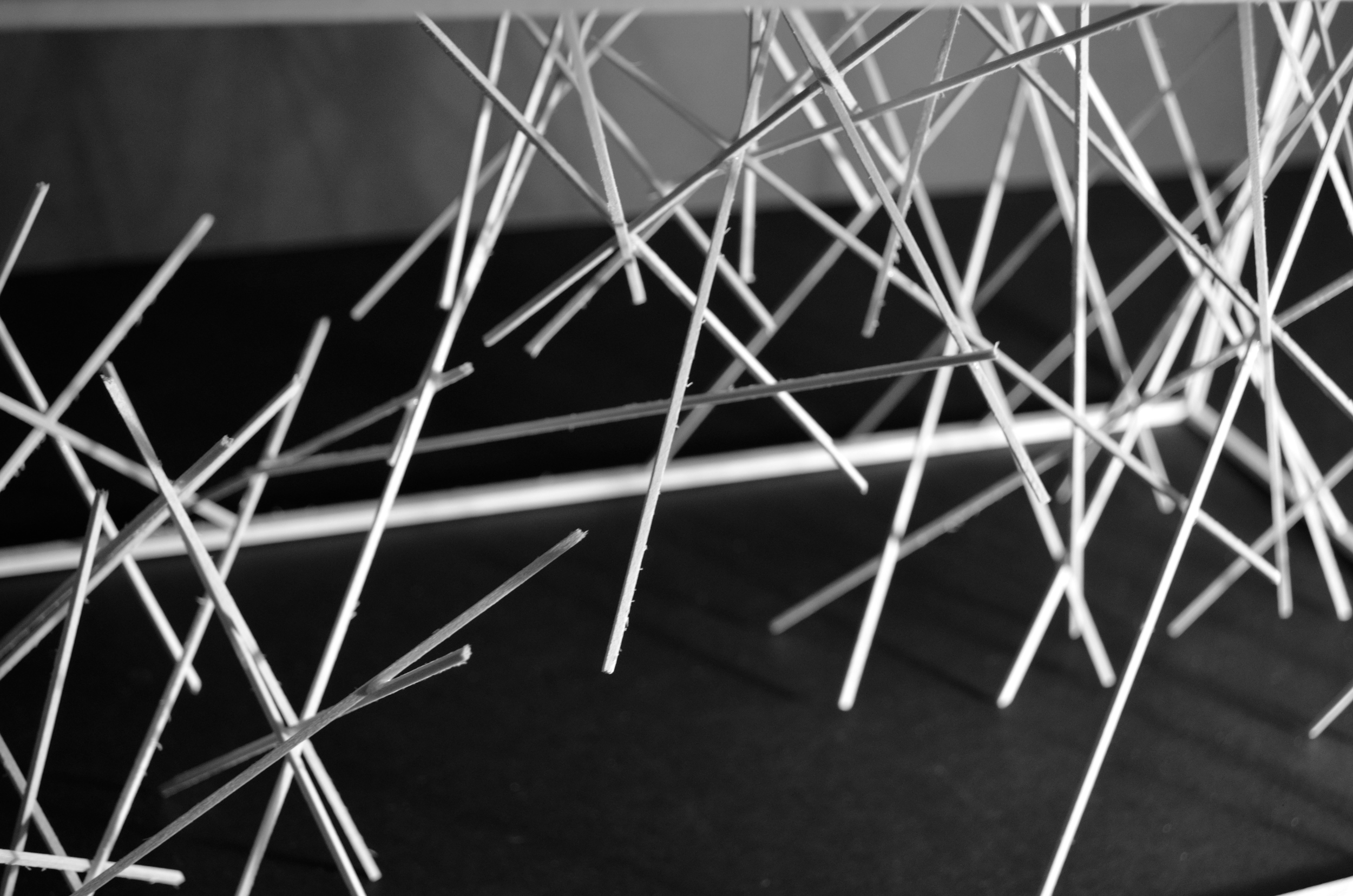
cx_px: 676
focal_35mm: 51
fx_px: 1913
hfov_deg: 39.0
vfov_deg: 26.4
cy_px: 448
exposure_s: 1/30
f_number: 5
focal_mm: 34
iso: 800
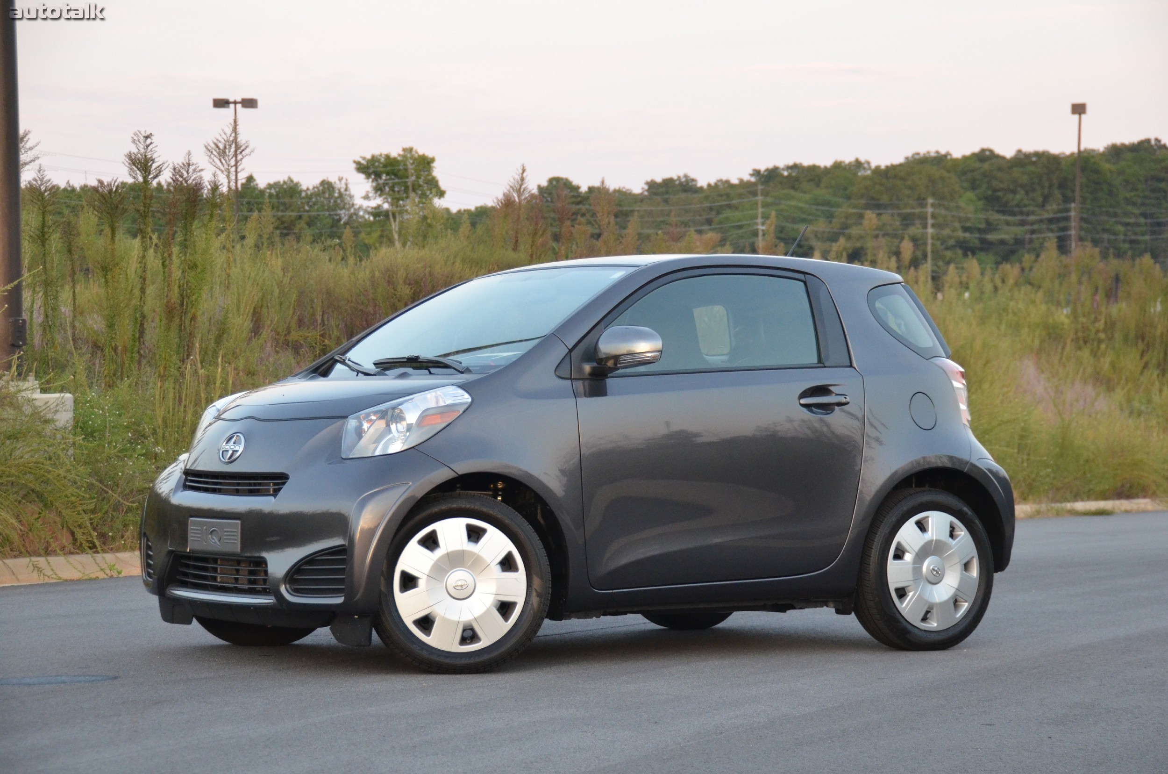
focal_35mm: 84
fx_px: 2720
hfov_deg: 24.2
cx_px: 584
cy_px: 387
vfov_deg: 16.2
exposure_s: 1/160
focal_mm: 56
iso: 1600
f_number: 4.8
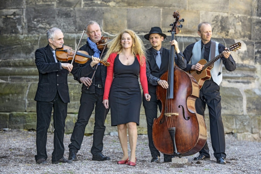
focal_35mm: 125
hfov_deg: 16.4
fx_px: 907
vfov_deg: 11.0
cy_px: 87
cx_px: 130
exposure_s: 1/500
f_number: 4.5
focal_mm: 125
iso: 500
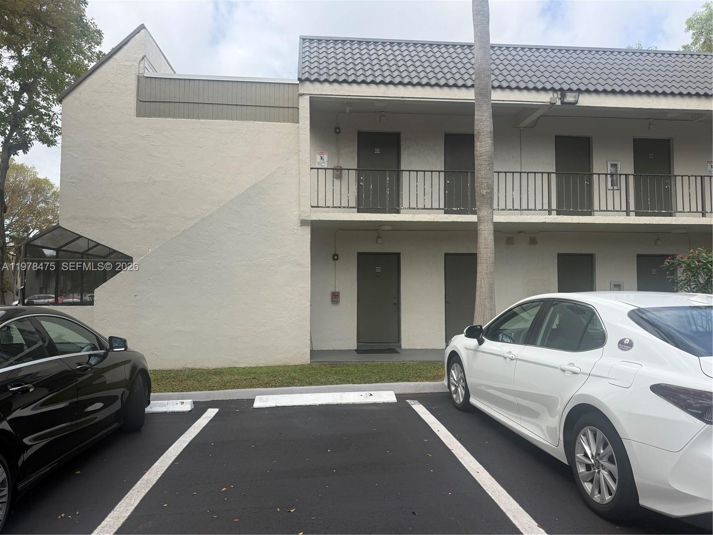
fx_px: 494
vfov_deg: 56.8
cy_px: 268
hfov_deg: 71.6
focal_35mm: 24
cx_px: 356
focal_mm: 6.76
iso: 80
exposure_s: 1/2907
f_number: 1.78
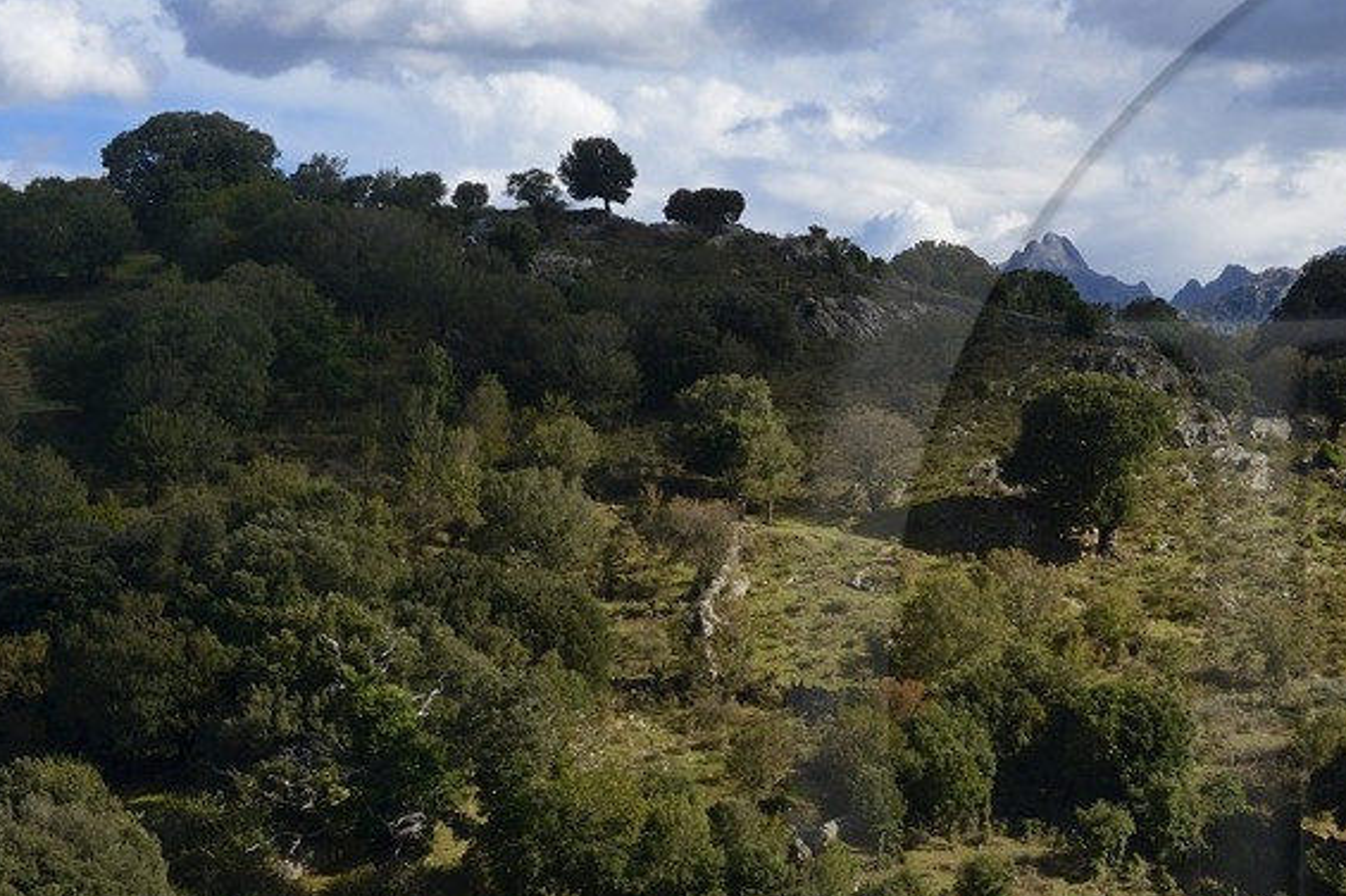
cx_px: 1763
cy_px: 713
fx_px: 4447
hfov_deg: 16.3
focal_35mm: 119
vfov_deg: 11.5
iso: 200
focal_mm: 42
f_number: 13
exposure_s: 1/200
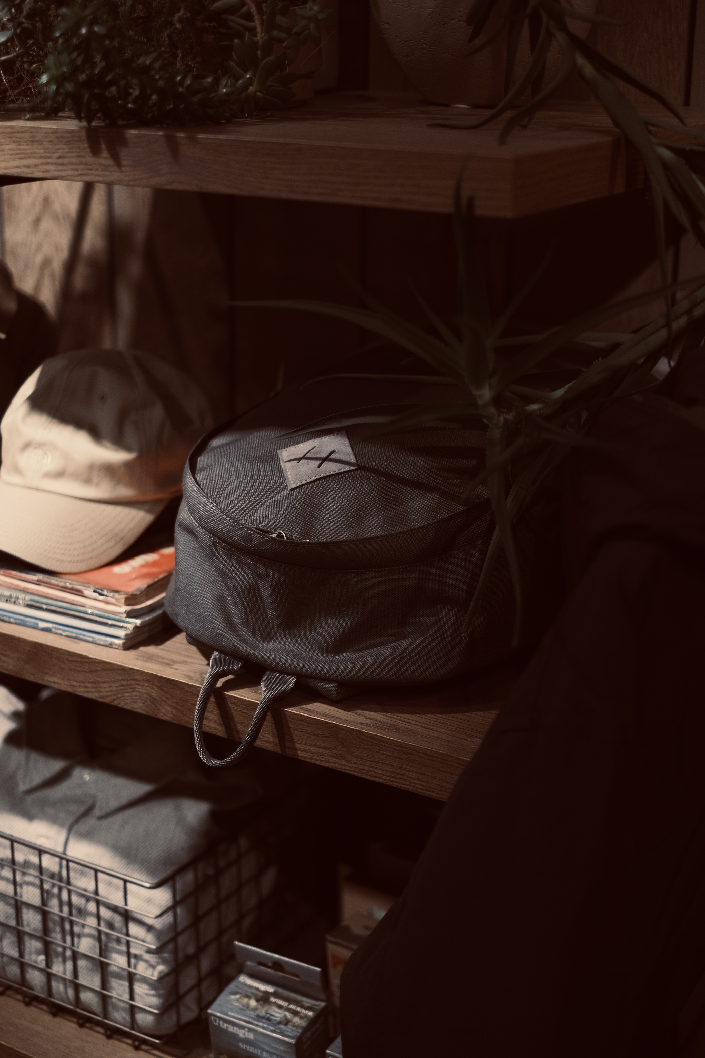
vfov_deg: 37.5
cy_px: 529
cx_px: 352
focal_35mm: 53
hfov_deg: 25.5
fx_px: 1557
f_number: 1.4
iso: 320
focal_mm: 35
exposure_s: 1/300
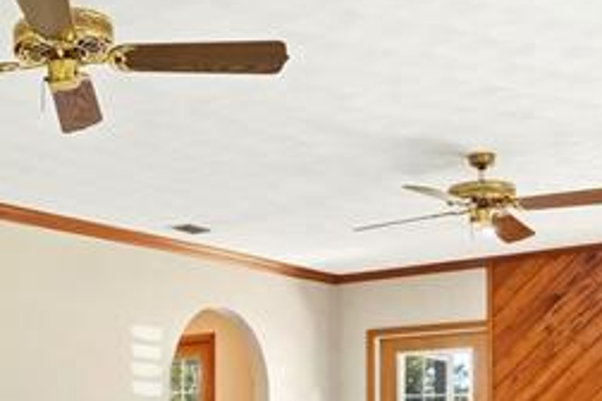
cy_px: 456
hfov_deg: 28.7
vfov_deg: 19.9
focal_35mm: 65
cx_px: -19
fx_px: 1087
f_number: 8
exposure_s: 1/1250
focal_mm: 16
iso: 2500
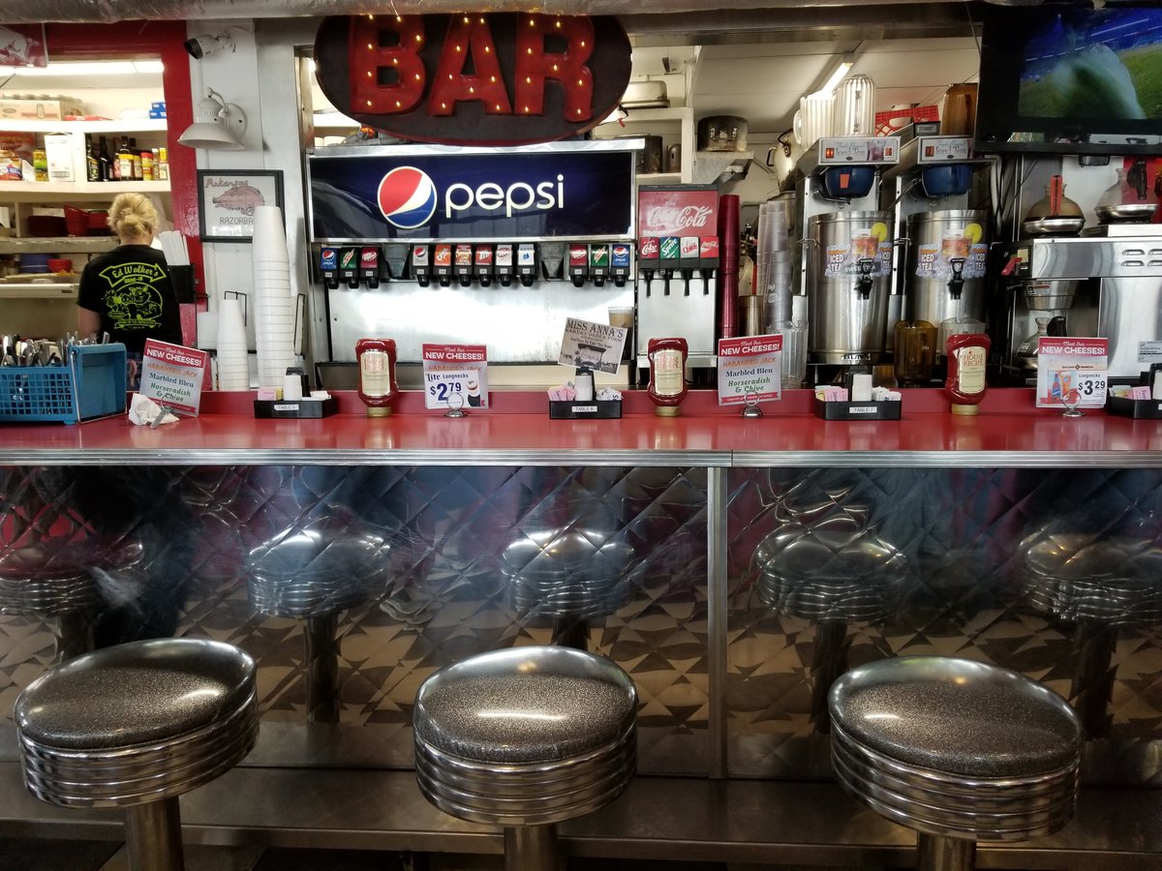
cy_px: 436
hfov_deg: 67.3
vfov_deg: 53.1
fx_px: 873
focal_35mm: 26
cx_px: 581
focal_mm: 4.3
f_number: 1.7
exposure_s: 1/120
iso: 125
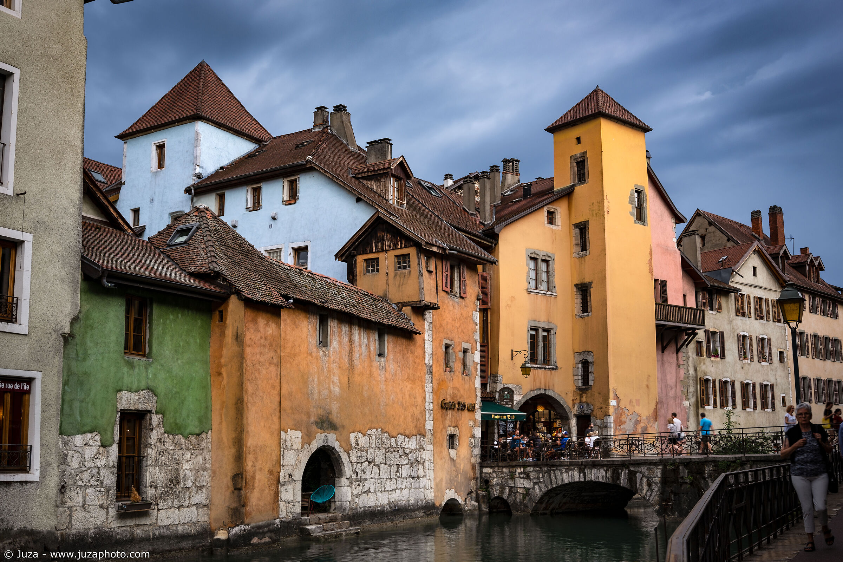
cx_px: 422
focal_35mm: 41
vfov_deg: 32.6
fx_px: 960
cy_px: 281
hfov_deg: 47.4
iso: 125
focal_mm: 27
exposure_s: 1/15
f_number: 8
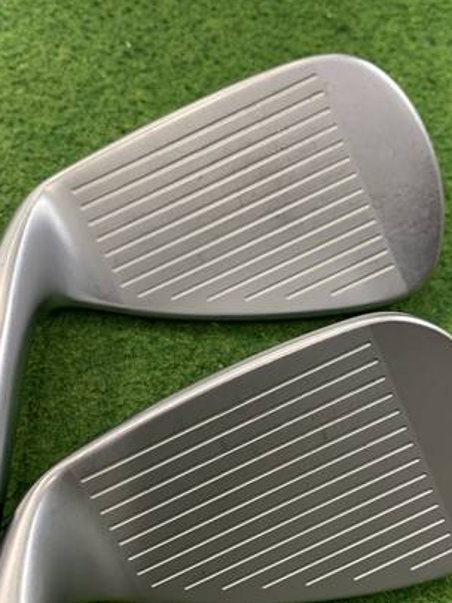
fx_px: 715
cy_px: 327
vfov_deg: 45.8
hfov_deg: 35.1
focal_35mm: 41
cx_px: 219
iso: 160
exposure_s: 1/60
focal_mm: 4.25
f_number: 1.8
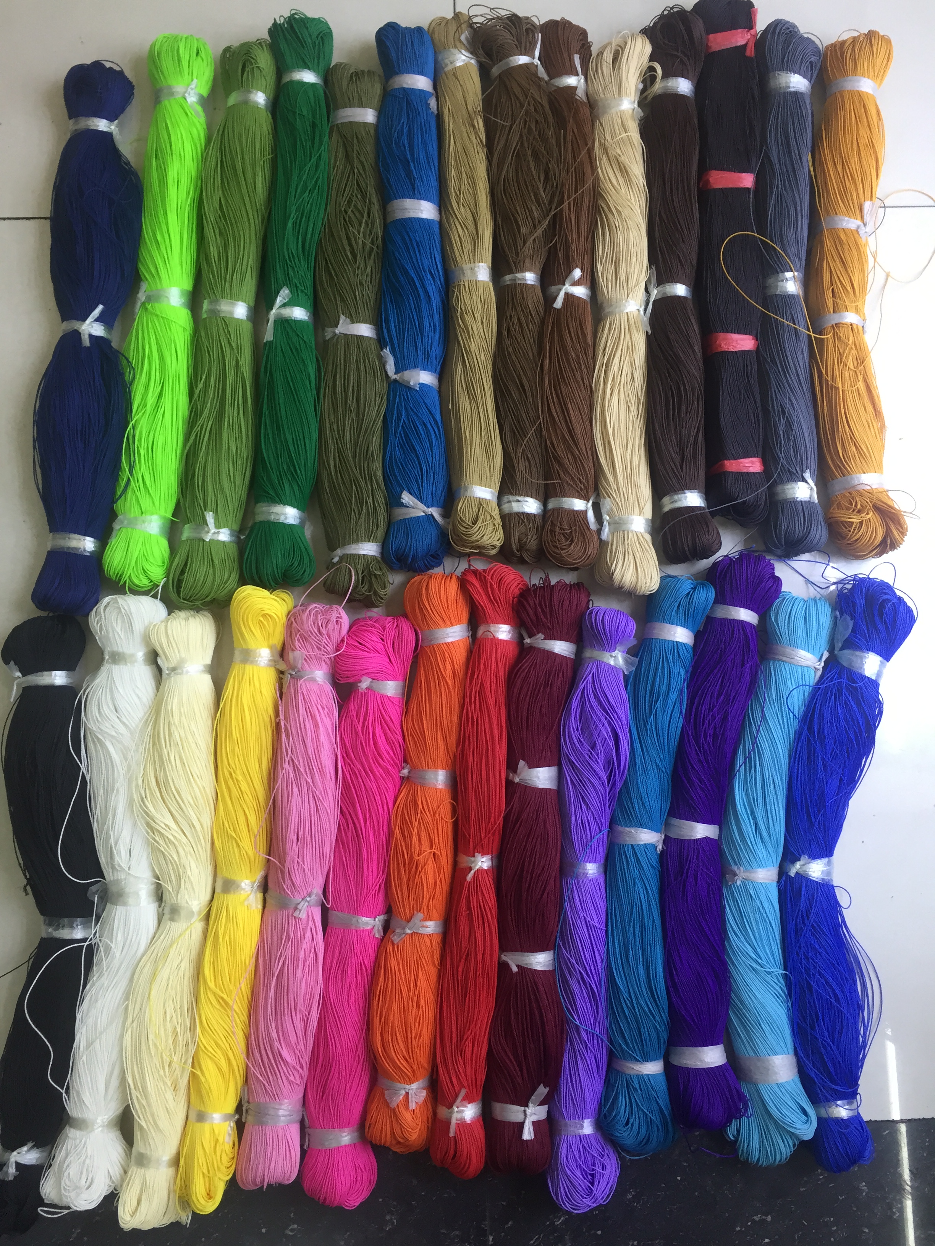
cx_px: 468
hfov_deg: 48.2
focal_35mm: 29
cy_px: 623
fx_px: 1044
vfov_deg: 61.7
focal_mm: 4.15
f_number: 2.2
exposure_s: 1/30
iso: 64
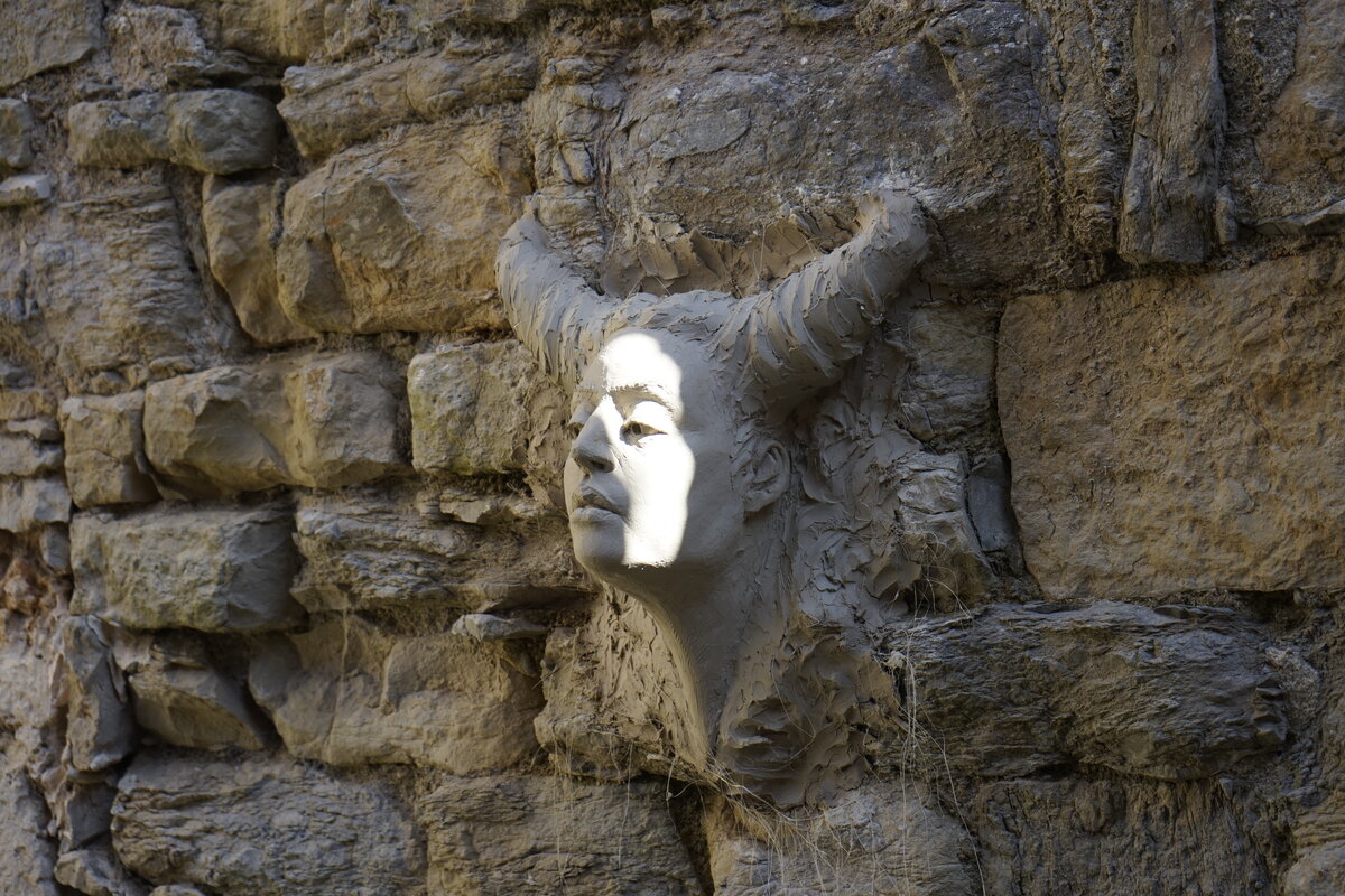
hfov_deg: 28.8
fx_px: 2615
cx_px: 672
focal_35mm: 70
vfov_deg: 19.5
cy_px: 448
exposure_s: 1/160
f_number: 5.6
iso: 250
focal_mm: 70
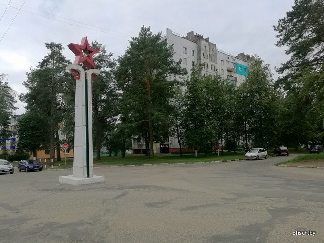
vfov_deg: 51.4
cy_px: 122
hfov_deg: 65.3
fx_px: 253
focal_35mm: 27
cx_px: 162
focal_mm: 4.04
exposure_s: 1/1004
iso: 50
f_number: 2
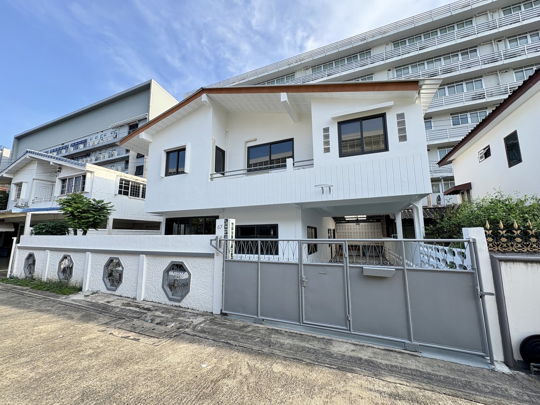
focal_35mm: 14
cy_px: 202
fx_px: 218
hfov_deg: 102.1
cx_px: 270
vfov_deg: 85.7
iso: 40
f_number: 2.2
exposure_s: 1/328
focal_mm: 2.22
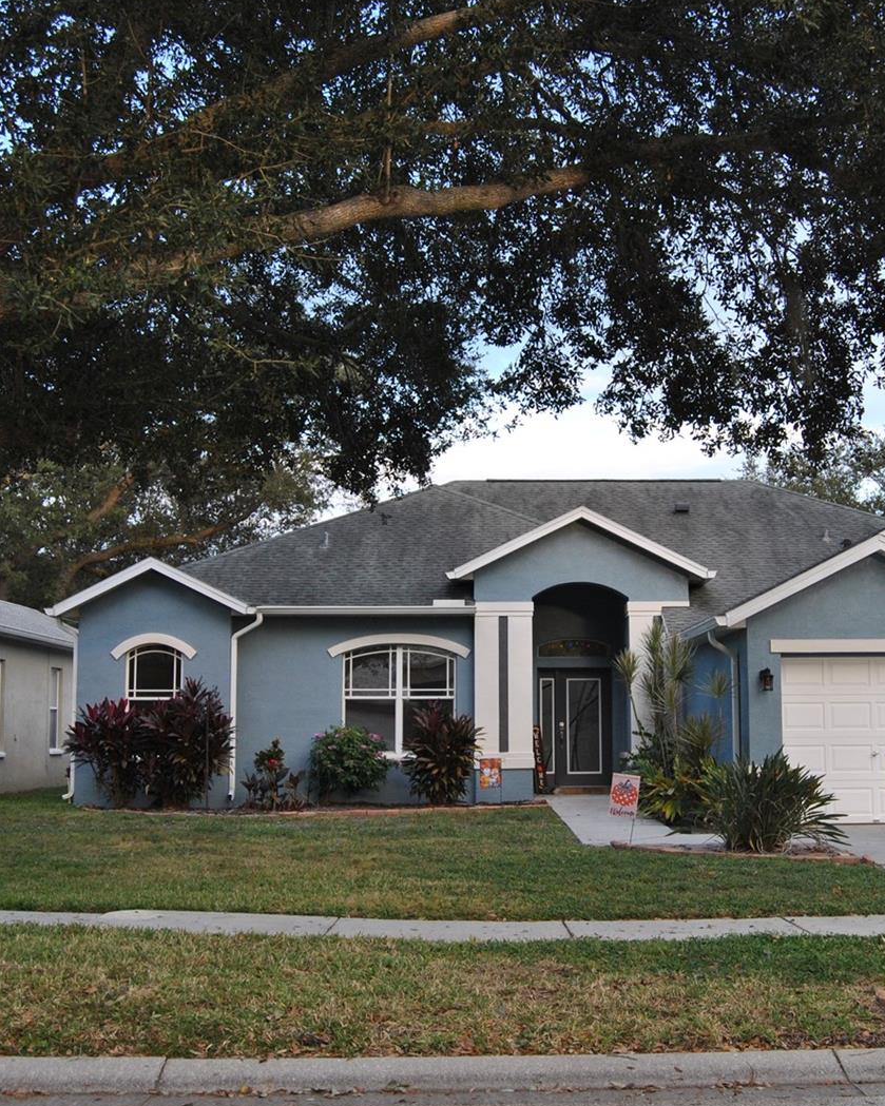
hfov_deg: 34.8
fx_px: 1408
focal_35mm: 43
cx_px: 539
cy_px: 555
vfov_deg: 42.9
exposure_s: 1/100
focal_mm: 20
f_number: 5
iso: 200
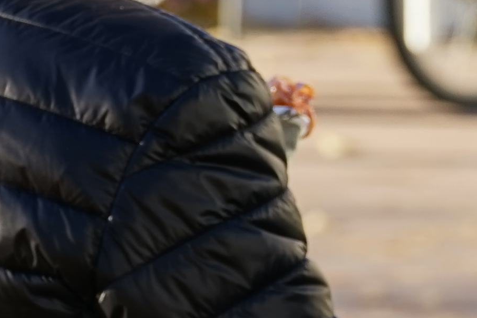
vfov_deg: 1.9
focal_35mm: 736
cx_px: 1031
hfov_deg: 2.8
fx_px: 9750
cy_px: -179
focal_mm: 111
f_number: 5
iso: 100
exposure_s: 1/160
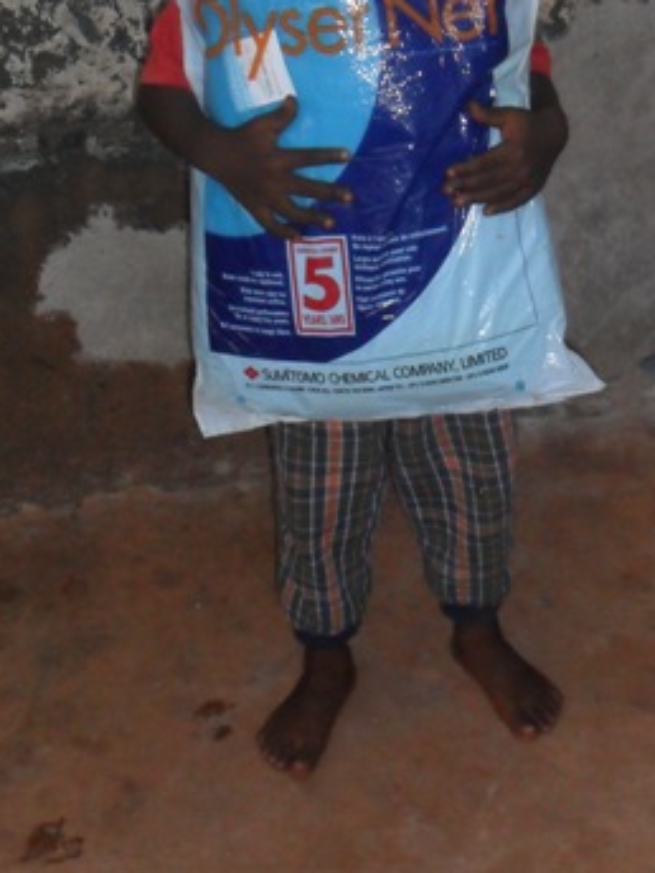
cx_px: 377
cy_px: 269
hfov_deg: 22.9
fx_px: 1615
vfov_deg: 30.0
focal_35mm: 64
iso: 320
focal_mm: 7.8
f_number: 11.3
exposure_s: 1/45
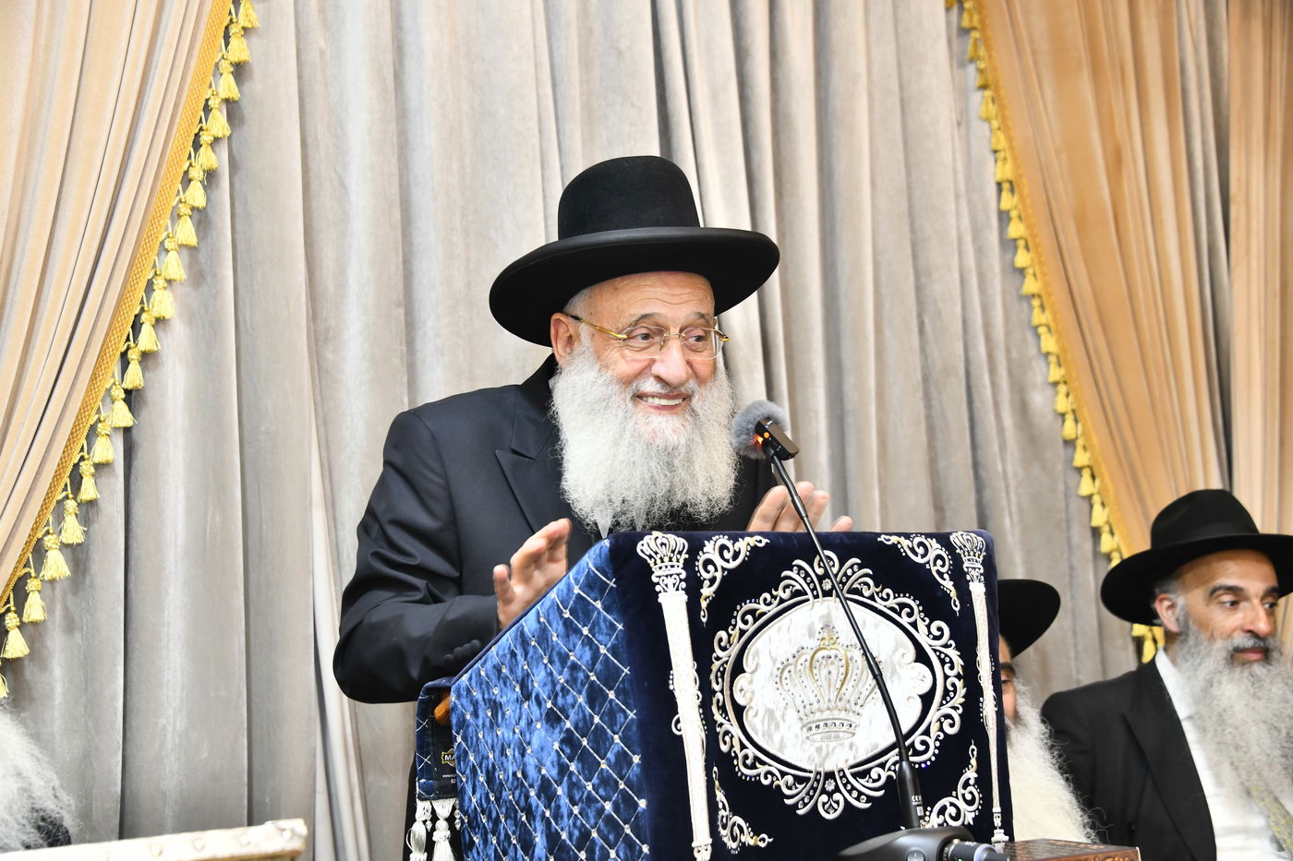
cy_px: 430
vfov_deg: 23.4
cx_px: 646
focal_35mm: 58
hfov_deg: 34.5
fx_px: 2083
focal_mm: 58
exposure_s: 1/100
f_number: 5.6
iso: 800
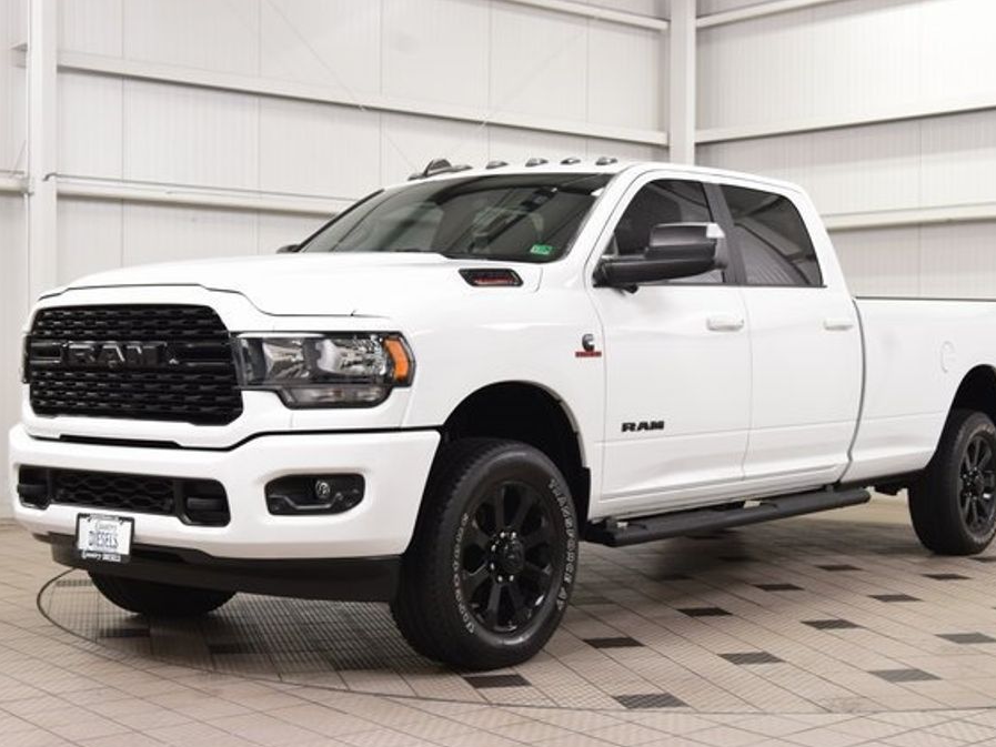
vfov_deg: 26.1
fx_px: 1611
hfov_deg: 34.3
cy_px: 377
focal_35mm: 56
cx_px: 532
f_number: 8
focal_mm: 34
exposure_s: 1/60
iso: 1400
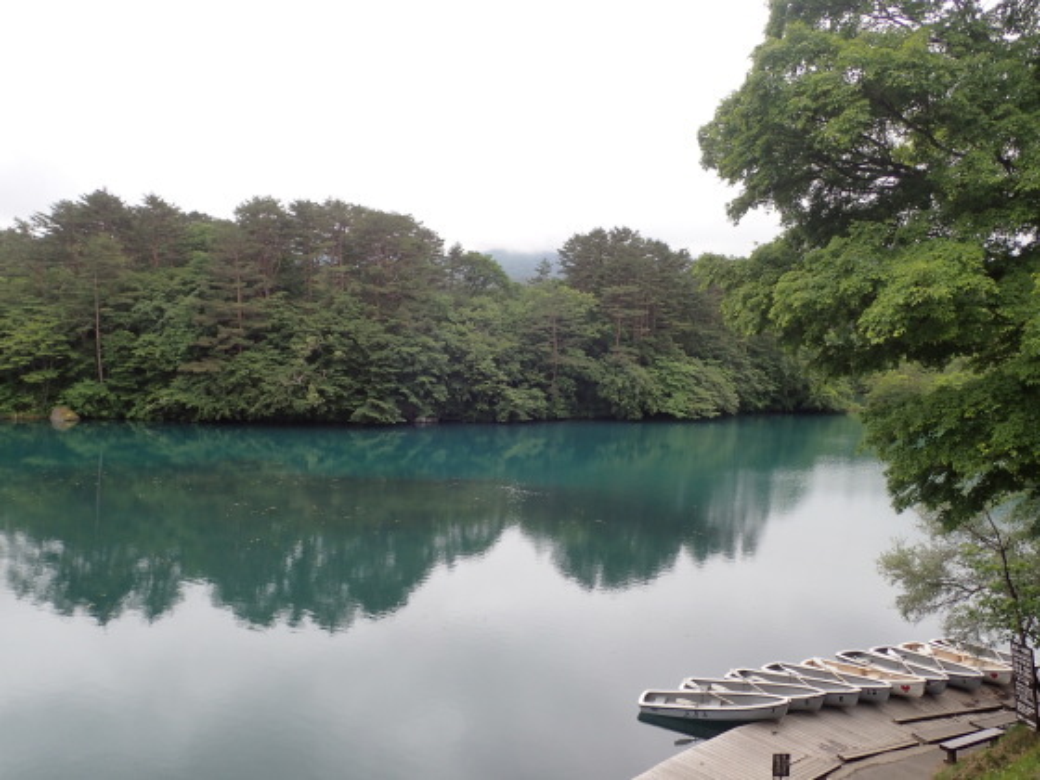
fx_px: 901
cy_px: 390
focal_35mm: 30
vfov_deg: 46.8
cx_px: 520
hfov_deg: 60.0
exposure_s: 1/320
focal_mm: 5.5
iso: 100
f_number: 3.2
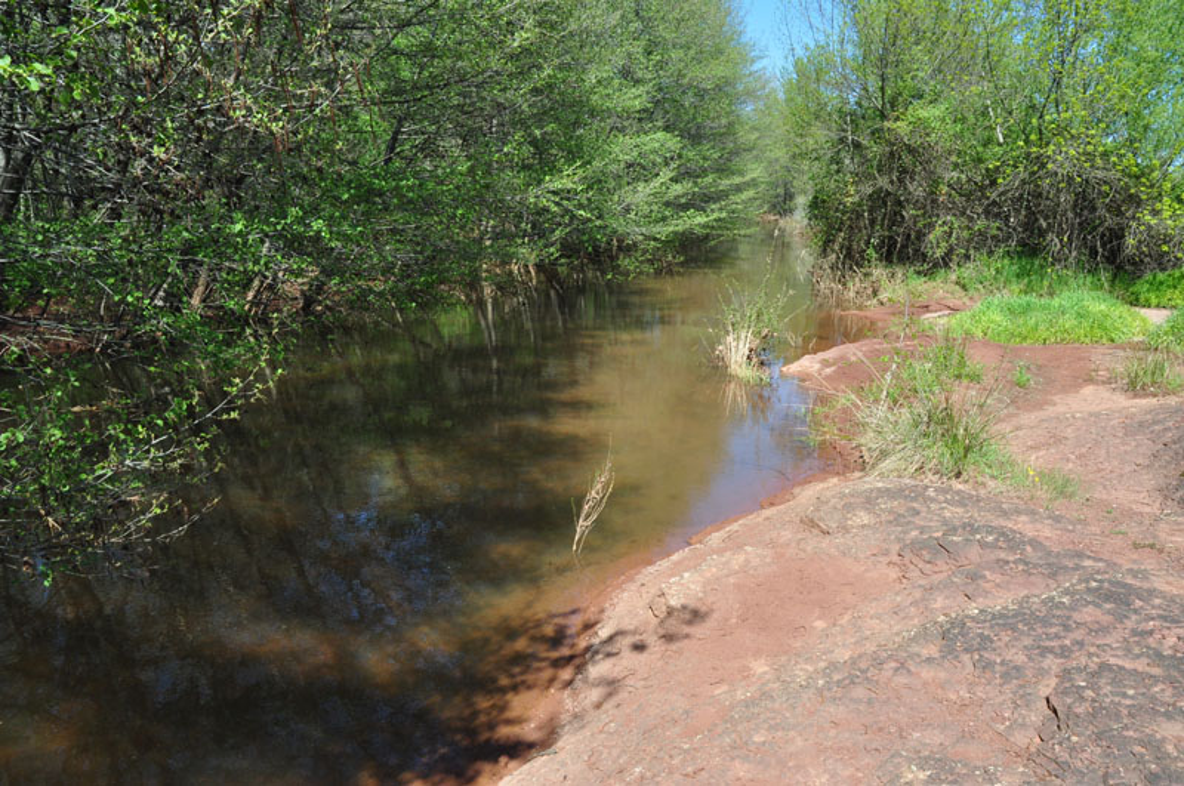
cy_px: 393
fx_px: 887
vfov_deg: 47.8
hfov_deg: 67.5
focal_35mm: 27
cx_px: 592
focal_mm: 18
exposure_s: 1/100
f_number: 14
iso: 400
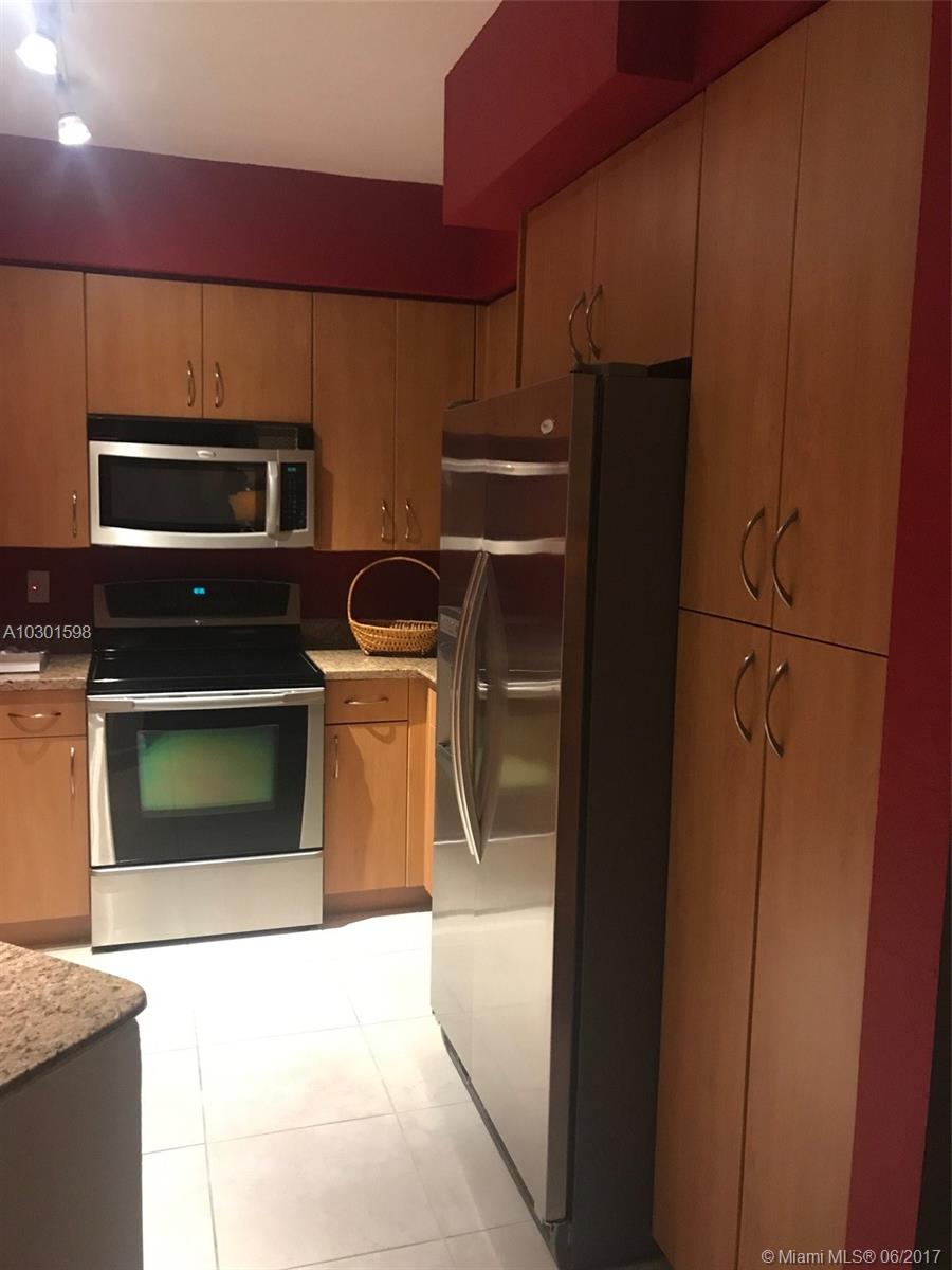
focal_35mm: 28
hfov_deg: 49.7
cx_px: 476
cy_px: 635
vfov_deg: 63.4
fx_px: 1027
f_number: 1.8
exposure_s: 1/11
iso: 100
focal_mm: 3.99
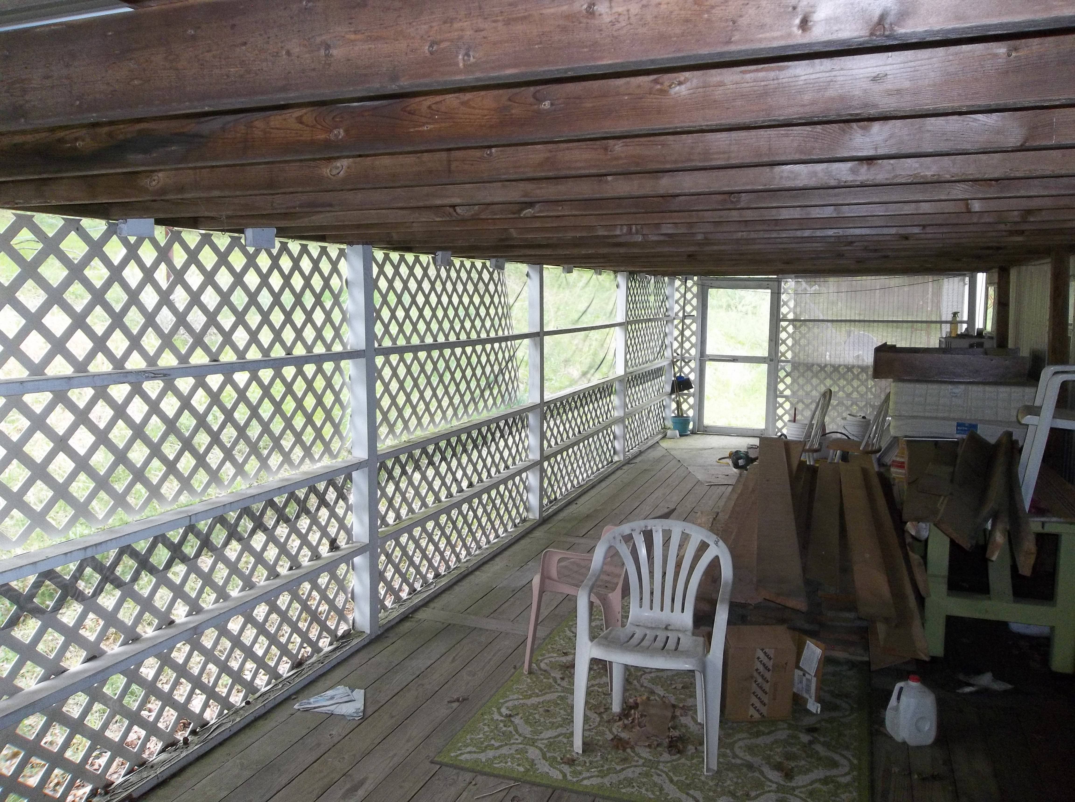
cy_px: 401
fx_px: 837
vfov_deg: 51.2
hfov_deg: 65.4
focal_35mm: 27
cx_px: 538
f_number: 3.5
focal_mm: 4.9
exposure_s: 1/60
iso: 160
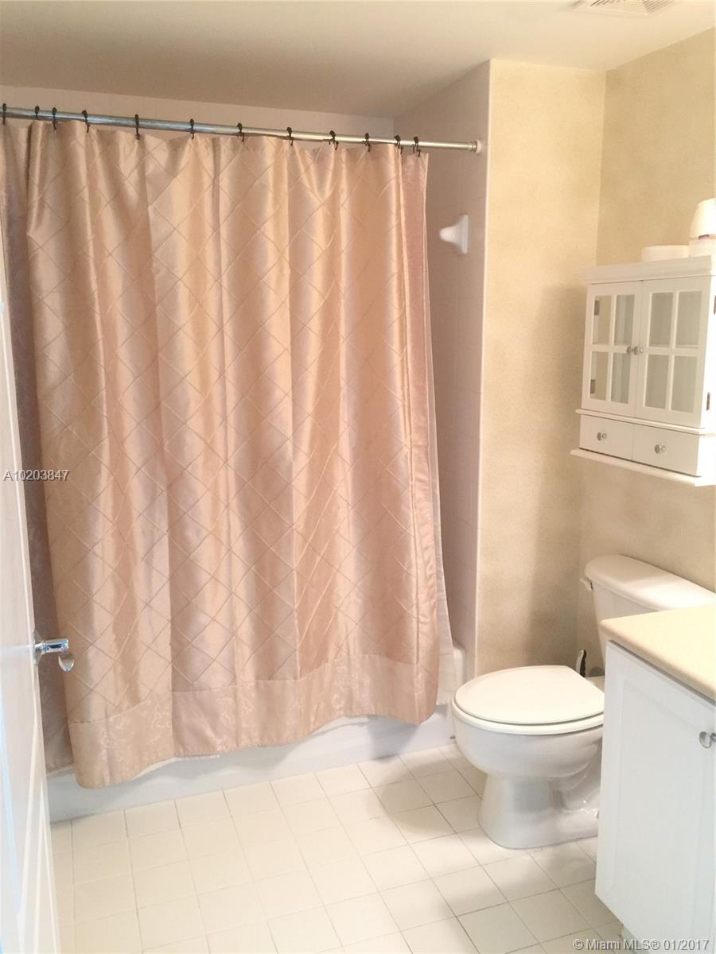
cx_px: 358
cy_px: 477
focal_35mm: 29
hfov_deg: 48.2
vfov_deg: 61.7
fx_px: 800
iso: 64
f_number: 2.2
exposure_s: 1/15
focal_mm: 4.15
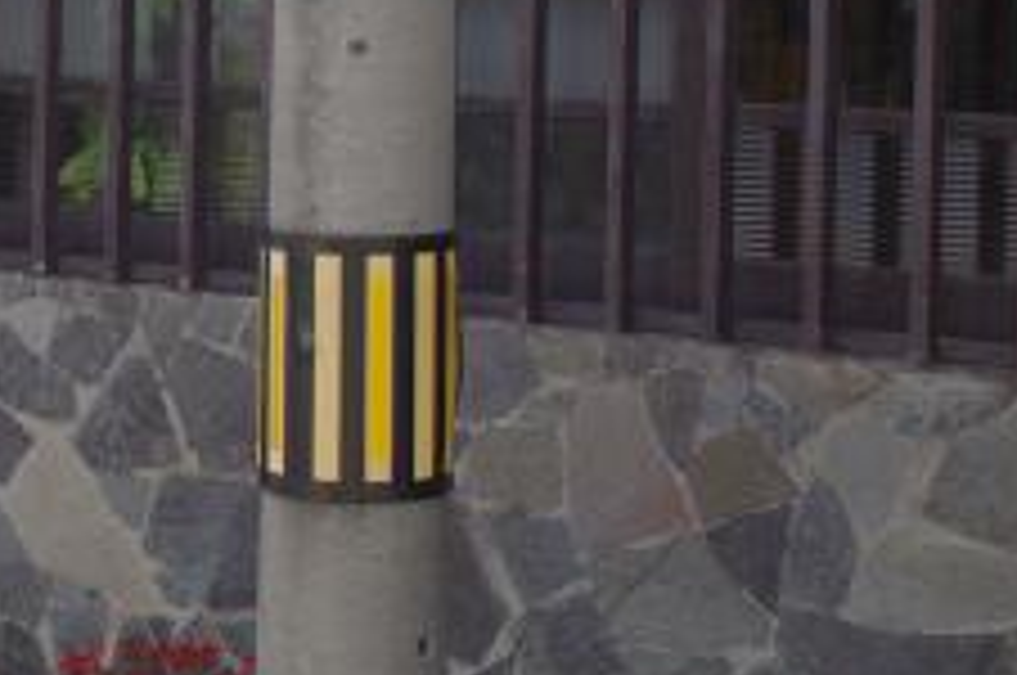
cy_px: -18
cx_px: -155
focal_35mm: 110
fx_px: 3103
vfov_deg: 12.3
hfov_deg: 17.8
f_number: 4
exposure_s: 1/400
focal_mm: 21
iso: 200
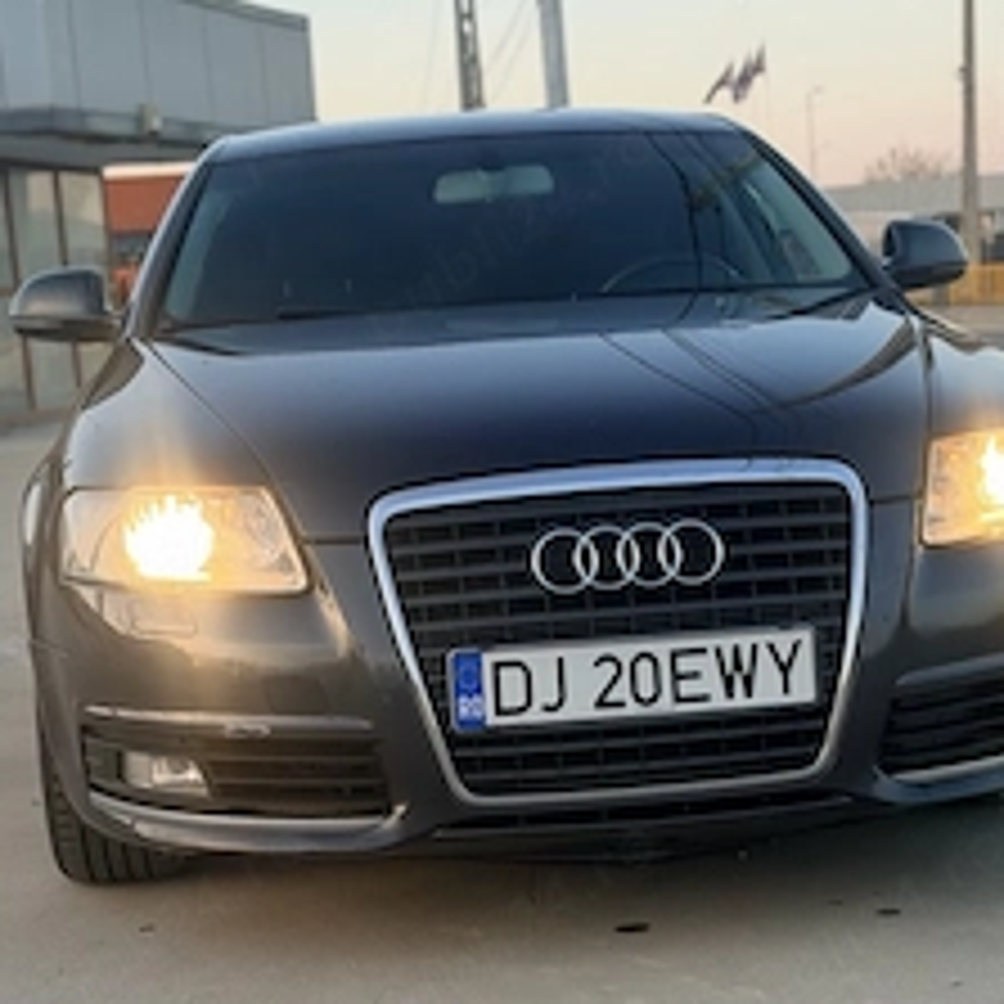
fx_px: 2494
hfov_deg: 22.7
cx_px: 599
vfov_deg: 22.7
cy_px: 639
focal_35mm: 76
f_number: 1.78
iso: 64
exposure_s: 1/238
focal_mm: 6.76
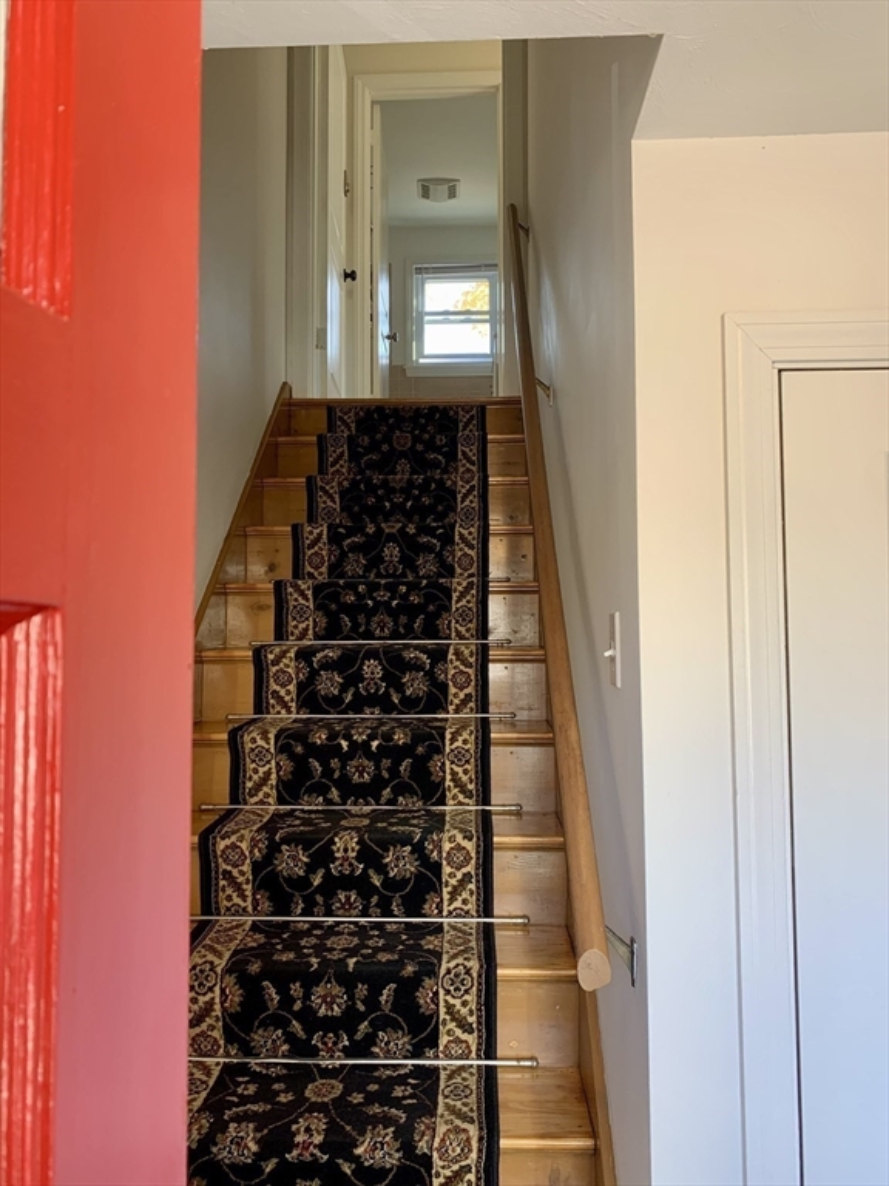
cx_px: 444
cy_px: 593
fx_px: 890
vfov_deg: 67.3
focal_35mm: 26
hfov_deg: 53.1
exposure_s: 1/60
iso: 64
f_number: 1.8
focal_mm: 4.25
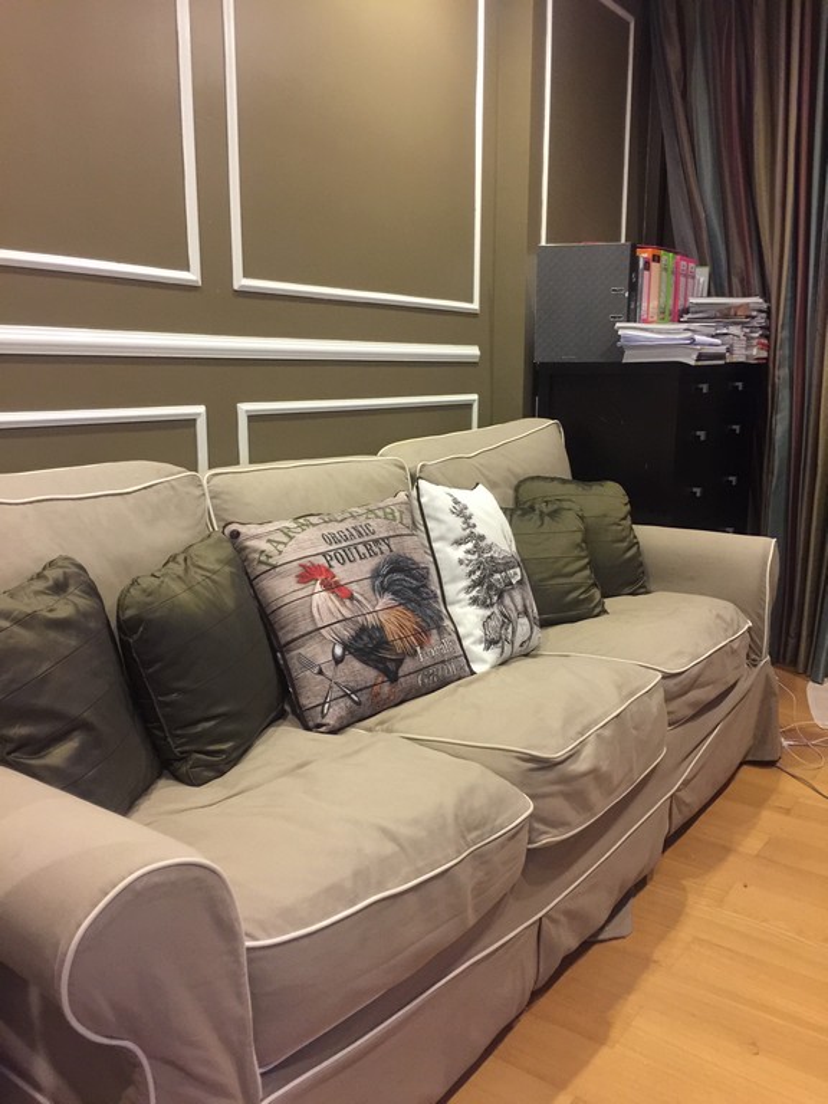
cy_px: 552
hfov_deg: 48.2
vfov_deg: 61.7
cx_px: 414
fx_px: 925
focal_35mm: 29
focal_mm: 4.15
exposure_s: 1/8
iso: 160
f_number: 2.2
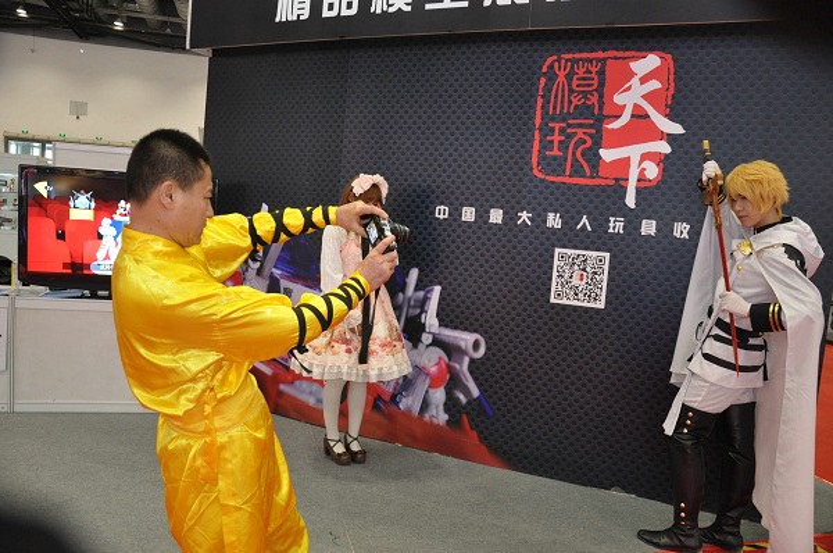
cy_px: 276
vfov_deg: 47.8
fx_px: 624
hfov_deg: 67.5
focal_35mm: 27
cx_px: 416
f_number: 3.5
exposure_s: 1/30
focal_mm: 18
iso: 800
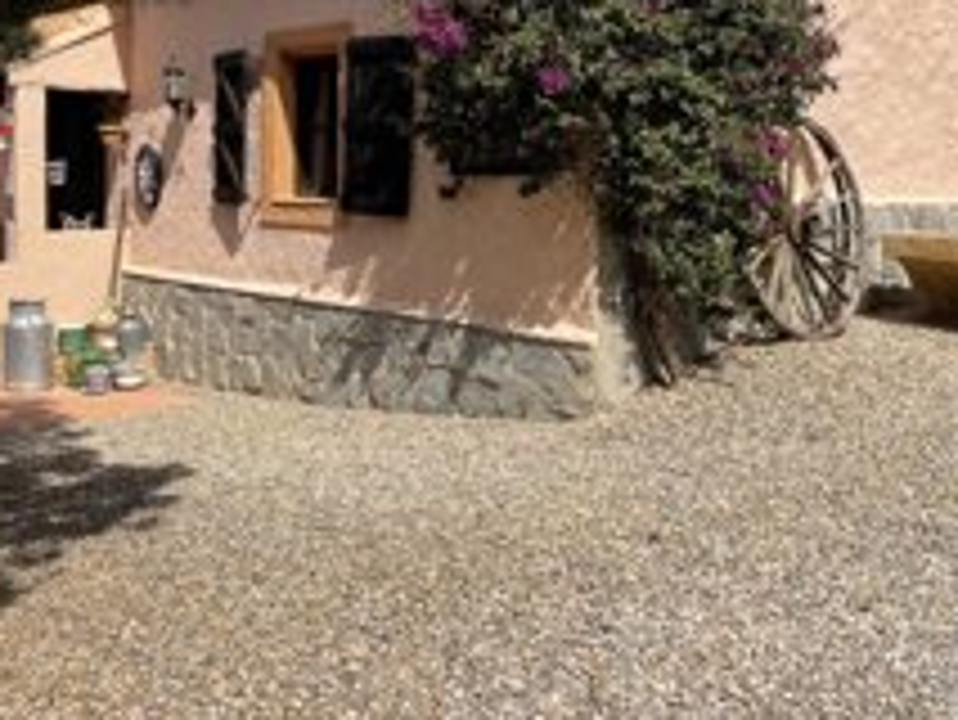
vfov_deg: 32.7
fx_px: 1218
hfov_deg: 42.9
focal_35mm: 44
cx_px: 463
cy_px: 248
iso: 32
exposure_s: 1/5051
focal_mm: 4.2
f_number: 1.6
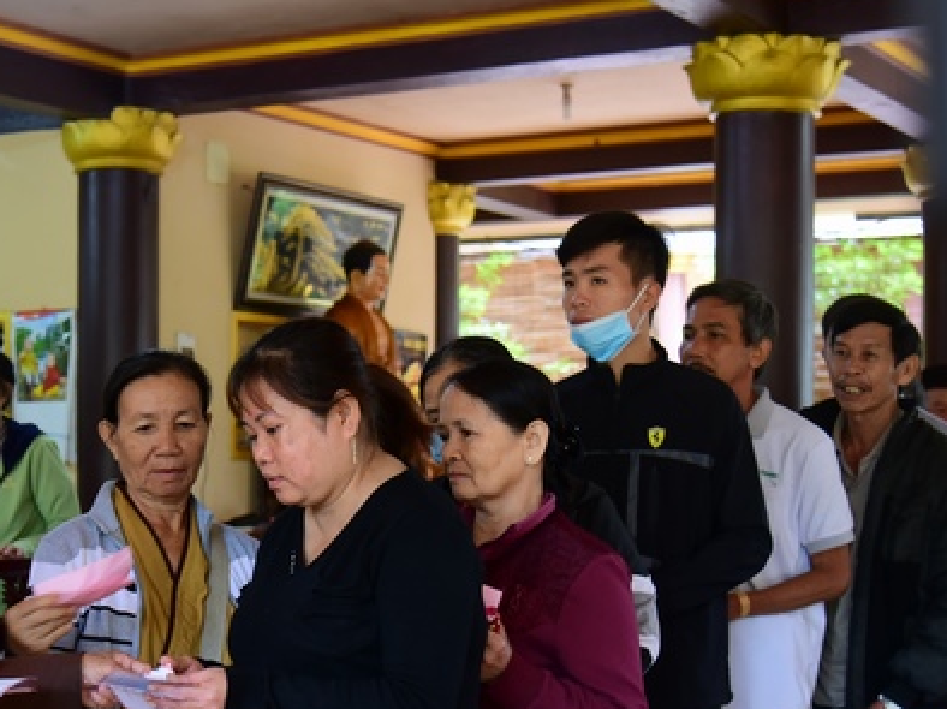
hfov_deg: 26.4
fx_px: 1996
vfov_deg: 20.1
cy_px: 493
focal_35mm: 73
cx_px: 248
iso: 1250
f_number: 4
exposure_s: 1/40
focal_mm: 46
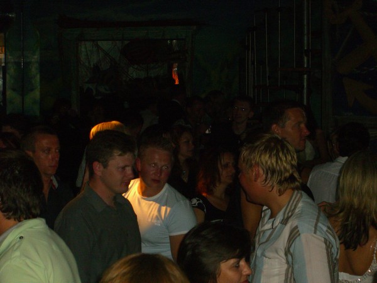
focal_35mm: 114
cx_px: 188
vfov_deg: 13.0
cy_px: 142
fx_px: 1242
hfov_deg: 17.3
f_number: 5.1
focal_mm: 23.7
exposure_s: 1/60
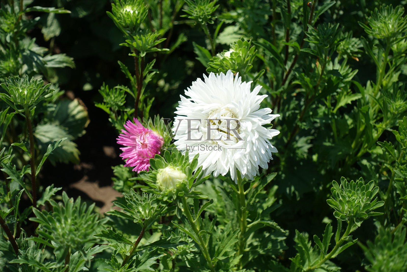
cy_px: 136
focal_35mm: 70
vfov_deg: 19.5
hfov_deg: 28.8
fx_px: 791
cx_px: 204
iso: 125
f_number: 4
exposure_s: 1/160
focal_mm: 25.7
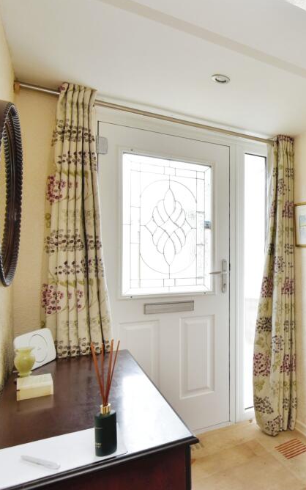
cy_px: 248
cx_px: 360
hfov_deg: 38.0
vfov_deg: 72.5
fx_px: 333
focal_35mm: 25
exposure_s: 1/8
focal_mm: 16
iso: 500
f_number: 6.3
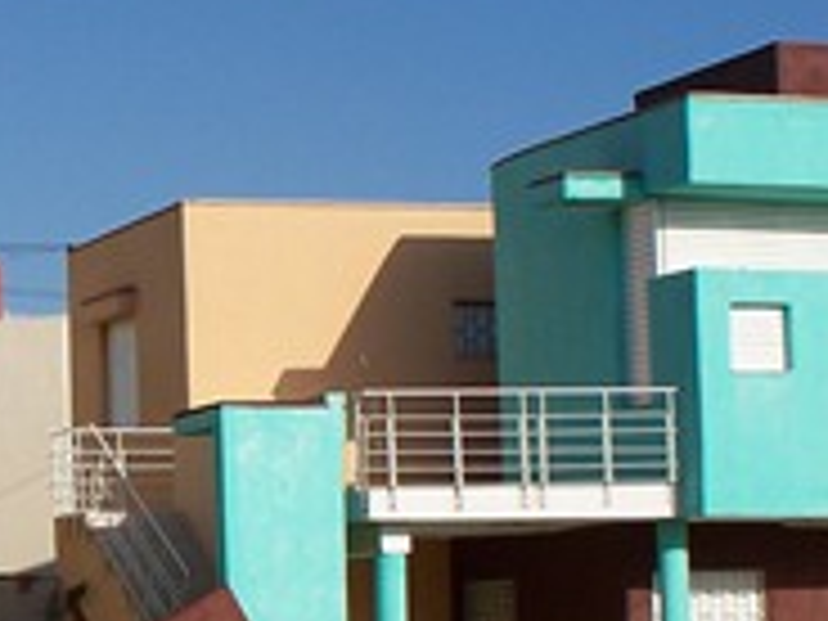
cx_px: -27
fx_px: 2990
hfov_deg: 15.4
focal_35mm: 125
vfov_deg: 11.8
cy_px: 446
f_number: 5
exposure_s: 1/640
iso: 80
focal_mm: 7.54
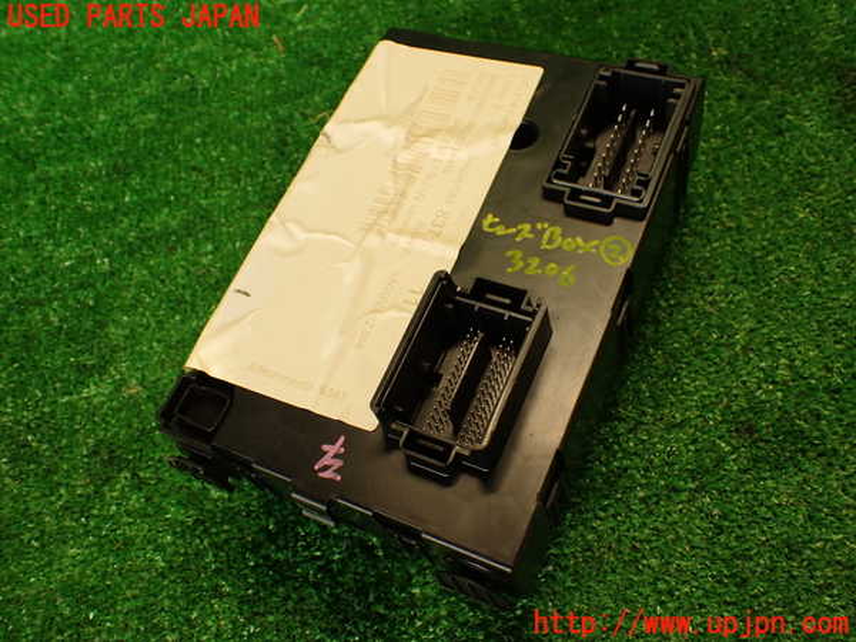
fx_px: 791
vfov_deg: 44.2
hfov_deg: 56.8
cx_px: 428
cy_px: 321
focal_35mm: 32
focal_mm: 5.79
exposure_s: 1/40
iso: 200
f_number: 2.4
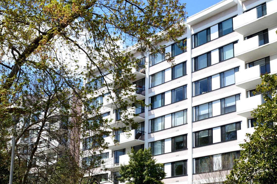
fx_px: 392
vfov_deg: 25.8
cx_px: 151
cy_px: 157
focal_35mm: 51
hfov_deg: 38.9
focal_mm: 18
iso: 400
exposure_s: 1/400
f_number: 11
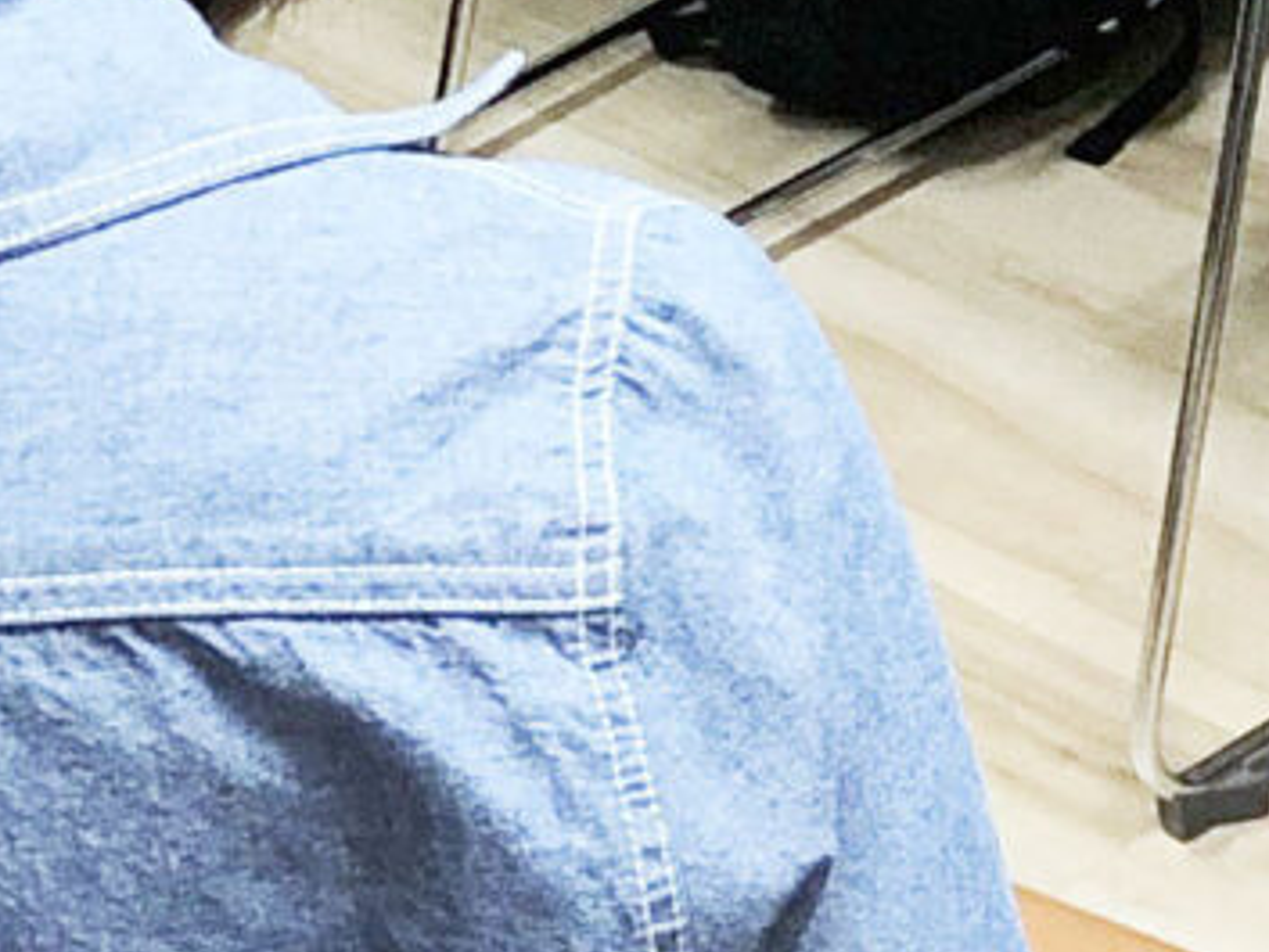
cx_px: 647
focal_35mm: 203
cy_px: -830
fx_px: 7444
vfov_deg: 7.1
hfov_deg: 9.7
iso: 32
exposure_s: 1/33
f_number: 1.8
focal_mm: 3.99
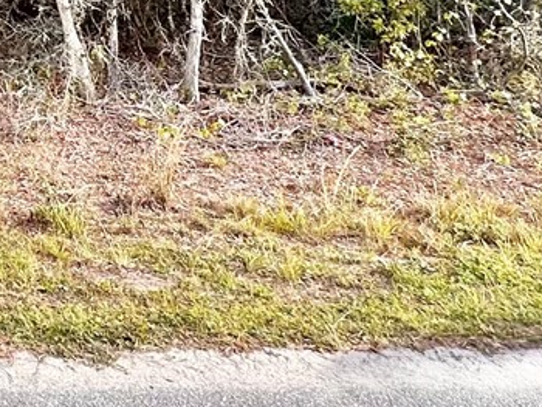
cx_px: -356
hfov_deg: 22.3
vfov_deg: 19.7
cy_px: -215
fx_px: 1003
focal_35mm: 64
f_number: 2.2
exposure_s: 1/267
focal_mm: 2.22
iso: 40
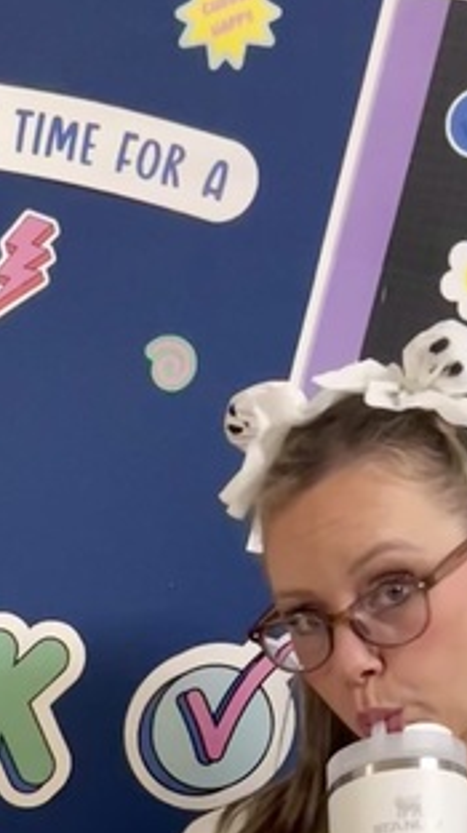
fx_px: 2052
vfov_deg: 20.0
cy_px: 1231
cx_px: -259
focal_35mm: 93
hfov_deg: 12.3
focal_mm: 4.2
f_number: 1.6
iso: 250
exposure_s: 1/60
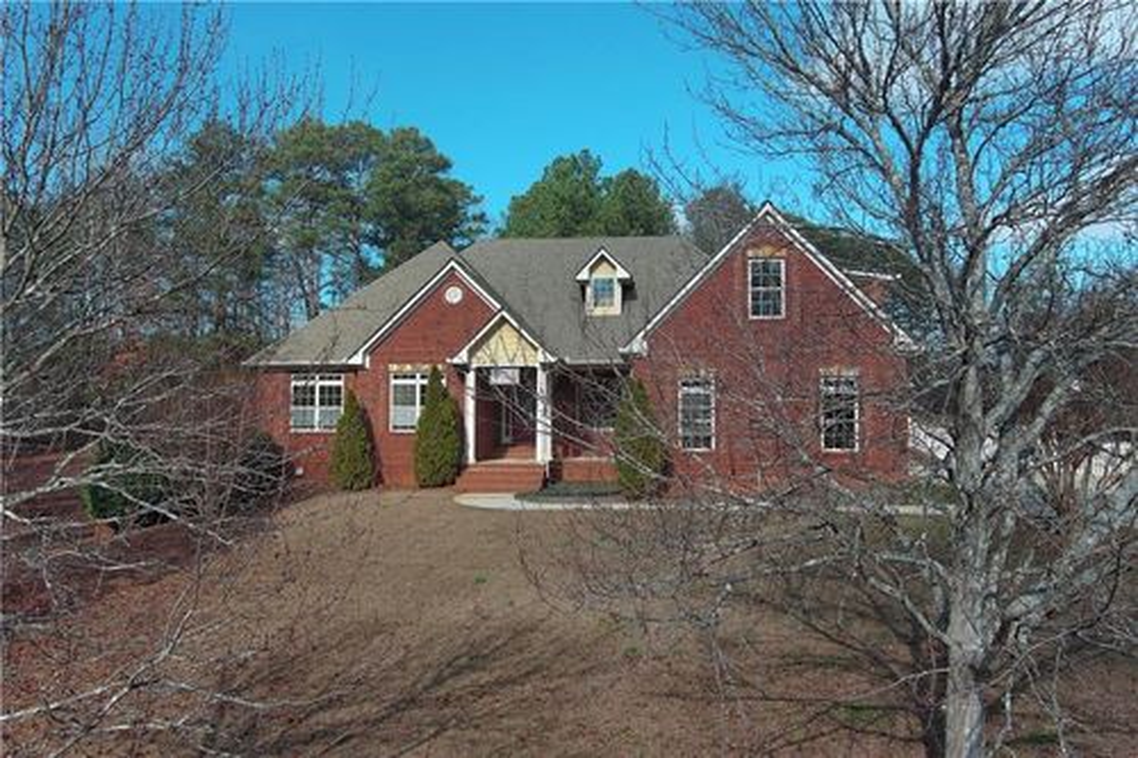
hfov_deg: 63.7
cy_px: 379
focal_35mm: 29
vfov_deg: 44.9
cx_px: 569
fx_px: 916
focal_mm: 10.57
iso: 100
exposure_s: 1/875
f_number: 2.8
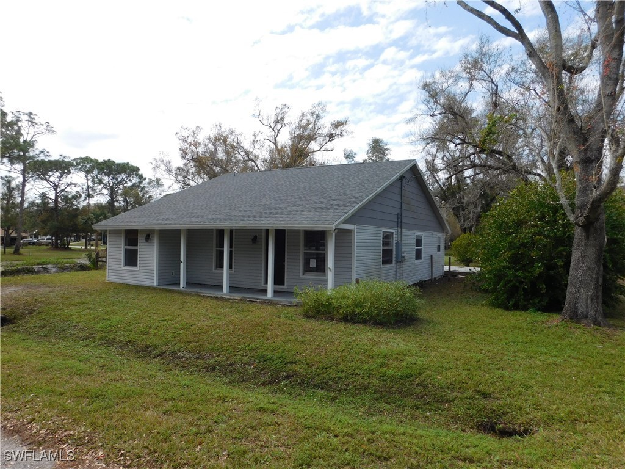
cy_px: 234
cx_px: 312
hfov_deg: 73.9
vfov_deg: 58.9
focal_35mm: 23
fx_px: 415
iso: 125
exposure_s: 1/1250
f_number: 3
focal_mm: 4
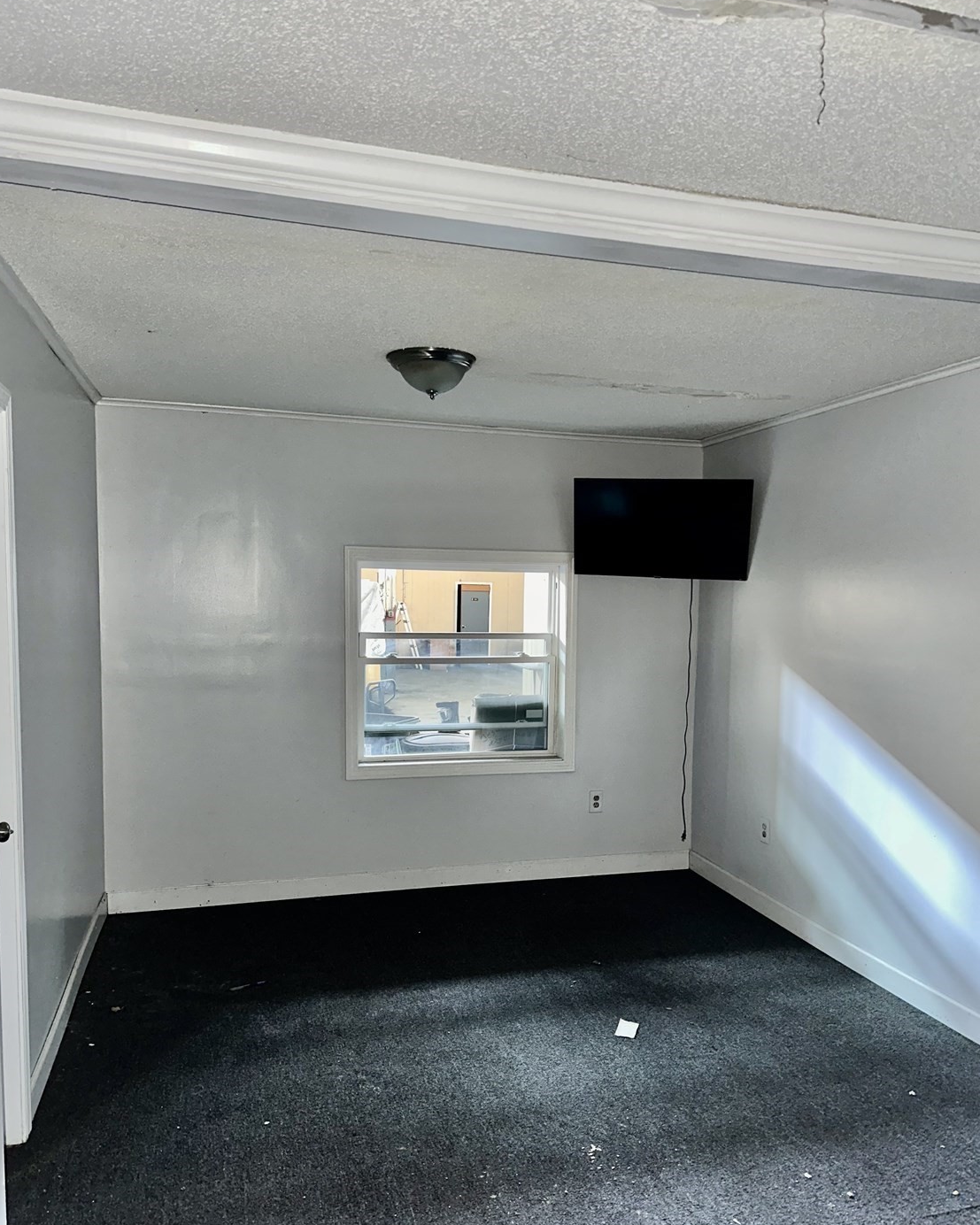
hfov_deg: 54.9
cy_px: 666
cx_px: 484
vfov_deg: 65.9
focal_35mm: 26
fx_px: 943
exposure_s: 1/4
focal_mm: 6.86
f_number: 1.78
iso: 200
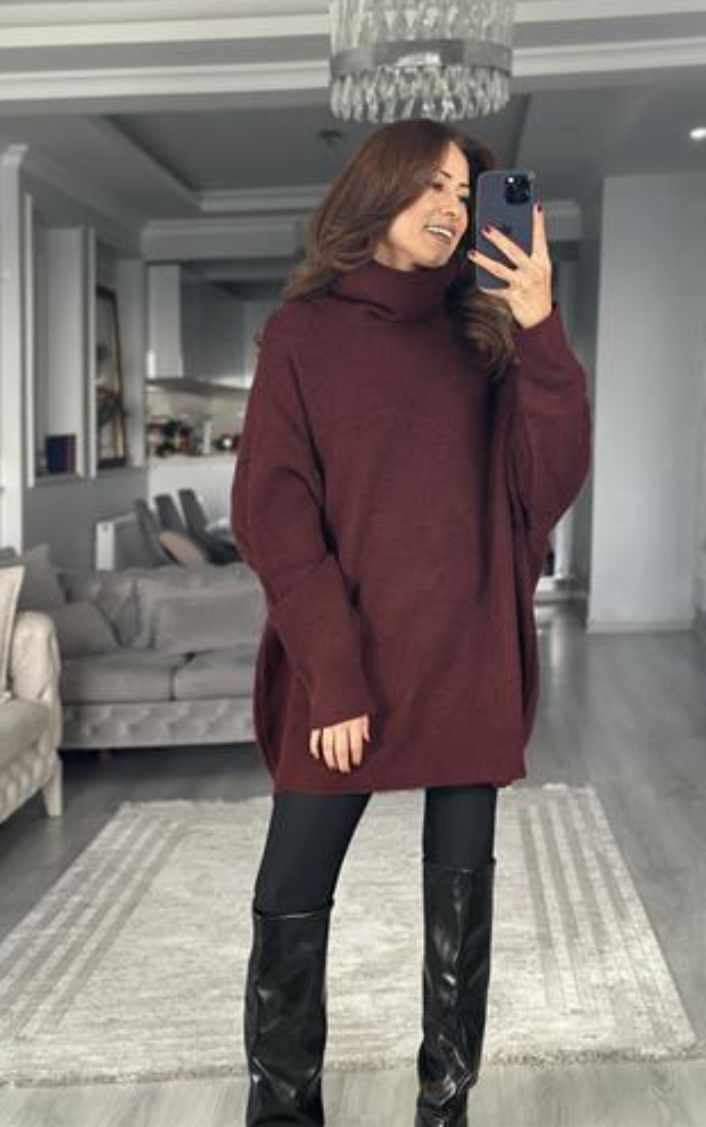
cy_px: 553
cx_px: 410
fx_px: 1599
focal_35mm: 52
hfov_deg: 24.9
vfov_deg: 38.8
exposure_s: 1/60
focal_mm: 6.86
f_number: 1.78
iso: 125
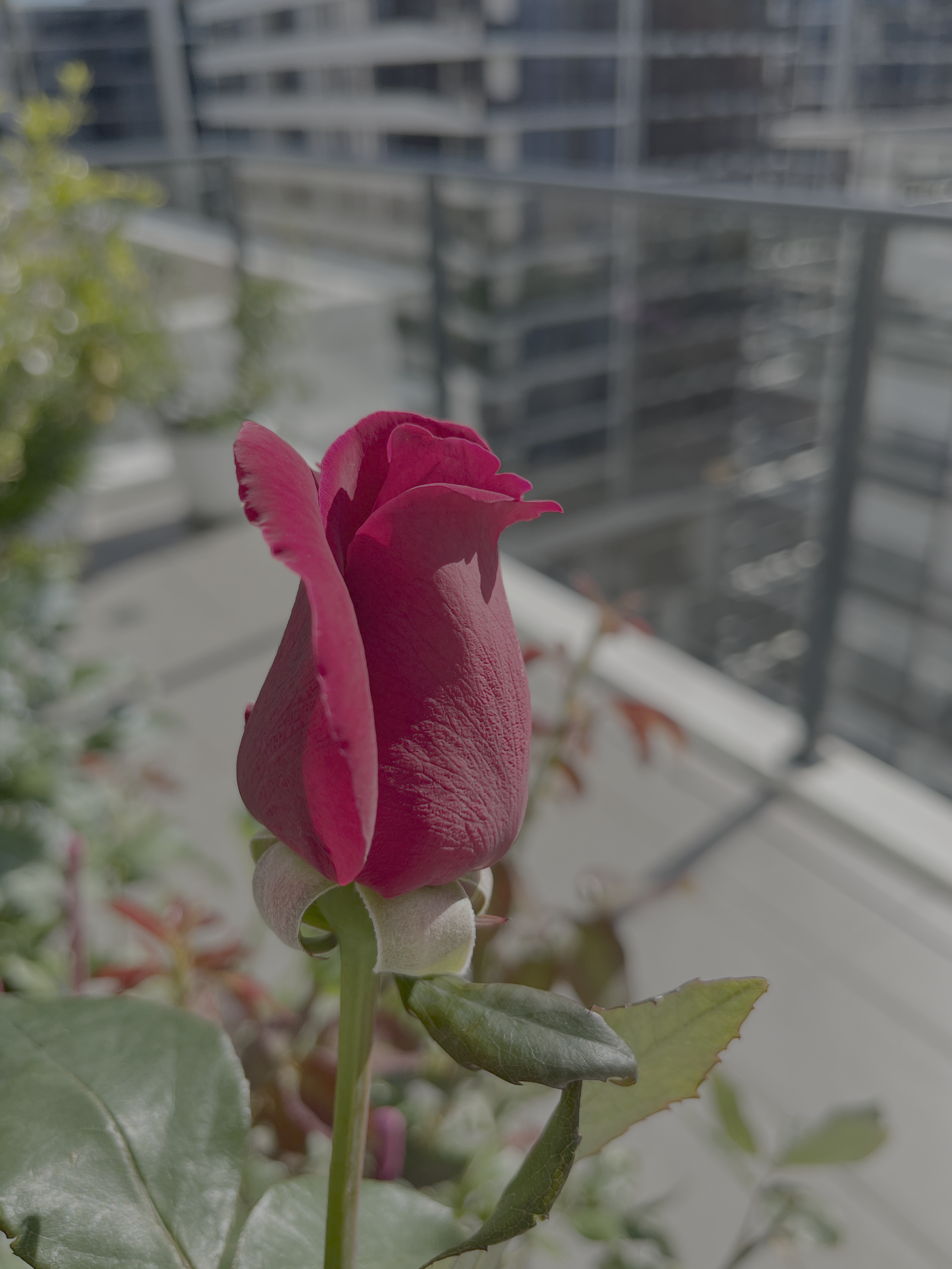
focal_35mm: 27
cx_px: 491
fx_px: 990
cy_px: 626
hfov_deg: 51.3
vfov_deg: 65.3
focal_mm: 5.1
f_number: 1.6
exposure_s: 1/1992
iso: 50
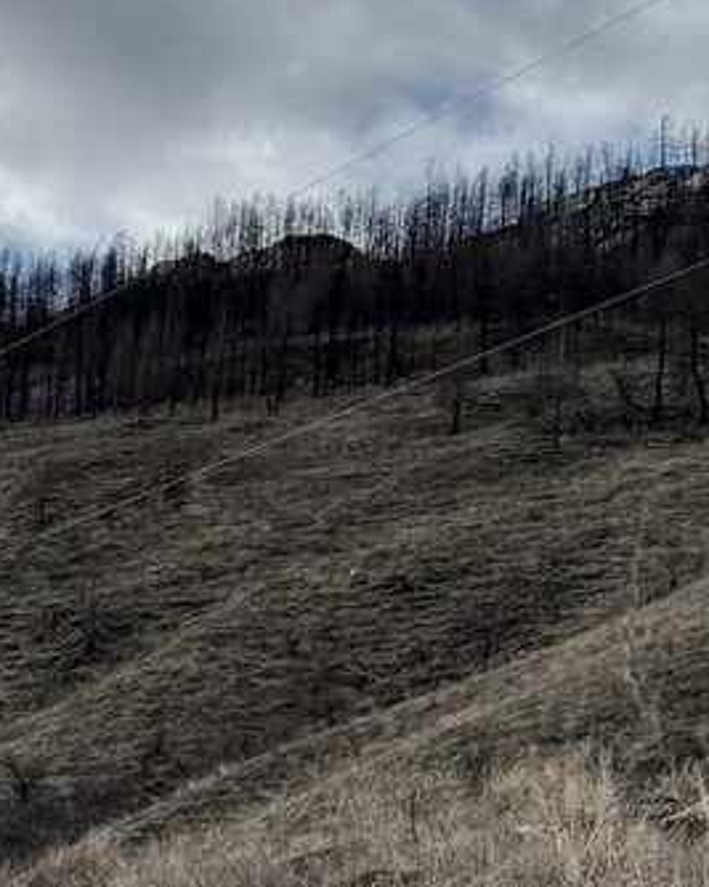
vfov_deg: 18.4
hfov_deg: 14.8
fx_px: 2650
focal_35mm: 101
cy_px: 948
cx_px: -106
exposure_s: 1/9091
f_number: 1.78
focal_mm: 6.76
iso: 80
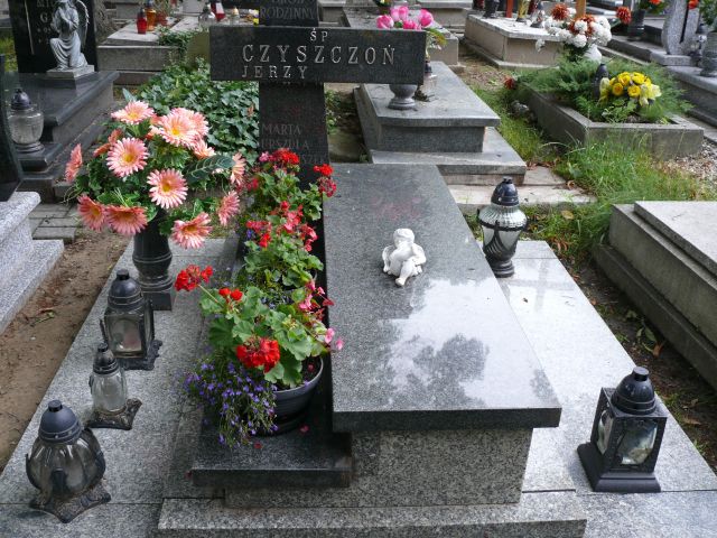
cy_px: 269
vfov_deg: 40.7
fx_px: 725
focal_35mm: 35
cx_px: 358
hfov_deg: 52.6
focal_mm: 7.4
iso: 100
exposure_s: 1/40
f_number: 2.8
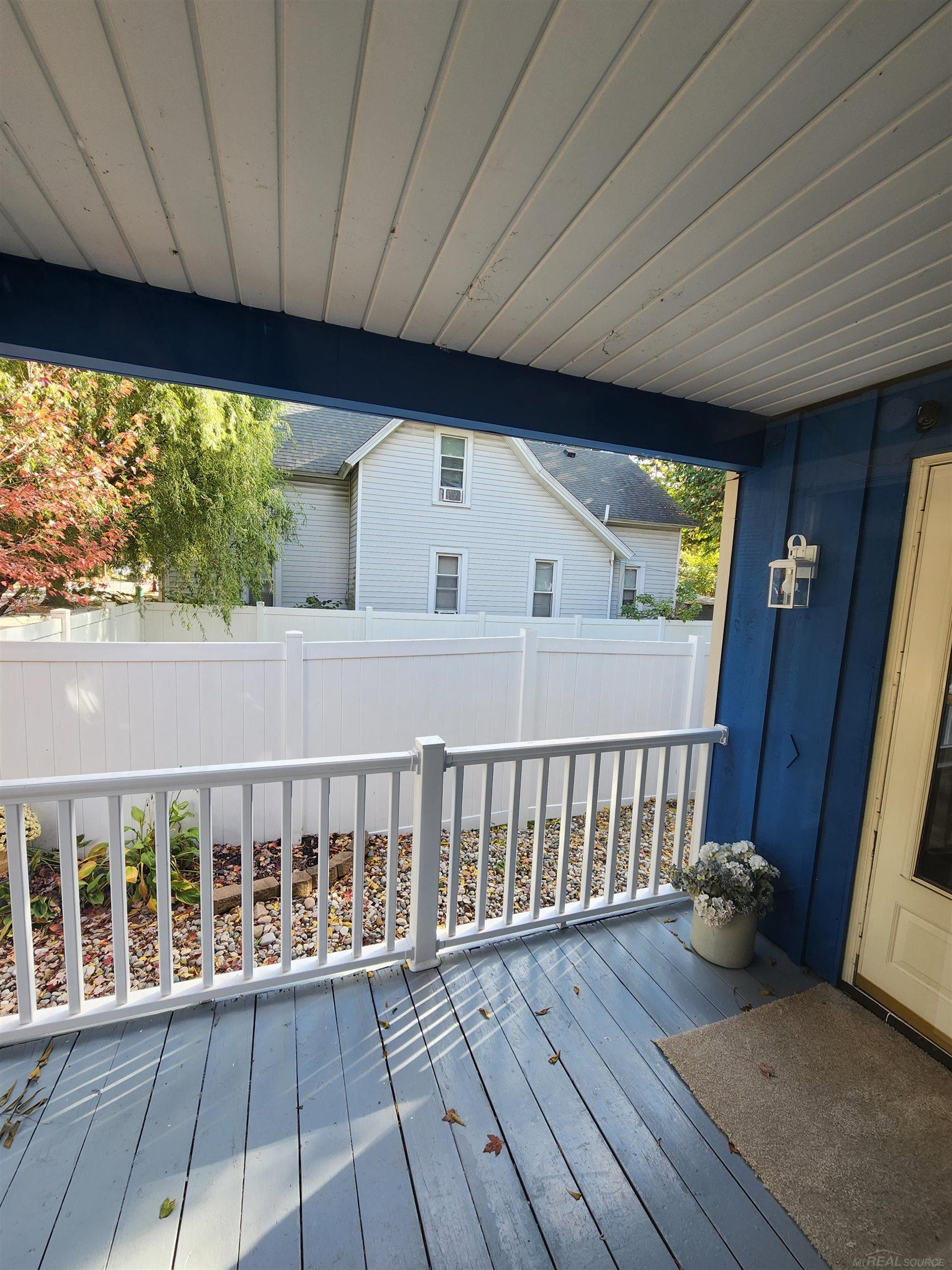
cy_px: 635
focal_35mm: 13
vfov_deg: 106.2
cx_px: 476
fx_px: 477
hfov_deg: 89.9
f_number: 2.2
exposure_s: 1/120
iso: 50
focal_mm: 2.2
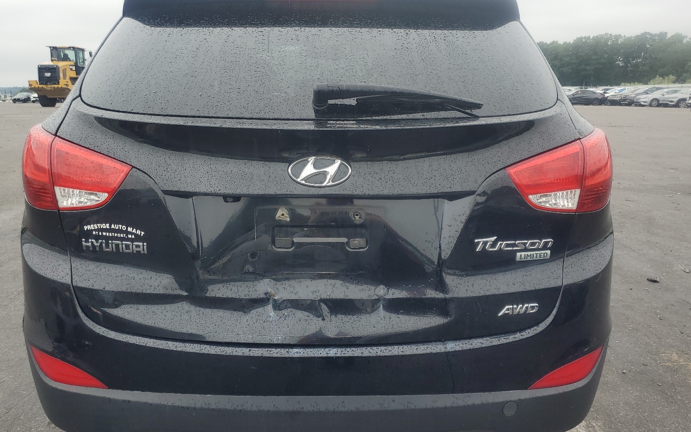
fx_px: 546
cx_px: 333
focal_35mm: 29
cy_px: 218
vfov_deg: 43.1
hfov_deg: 64.6
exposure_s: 1/556
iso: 50
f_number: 1.5
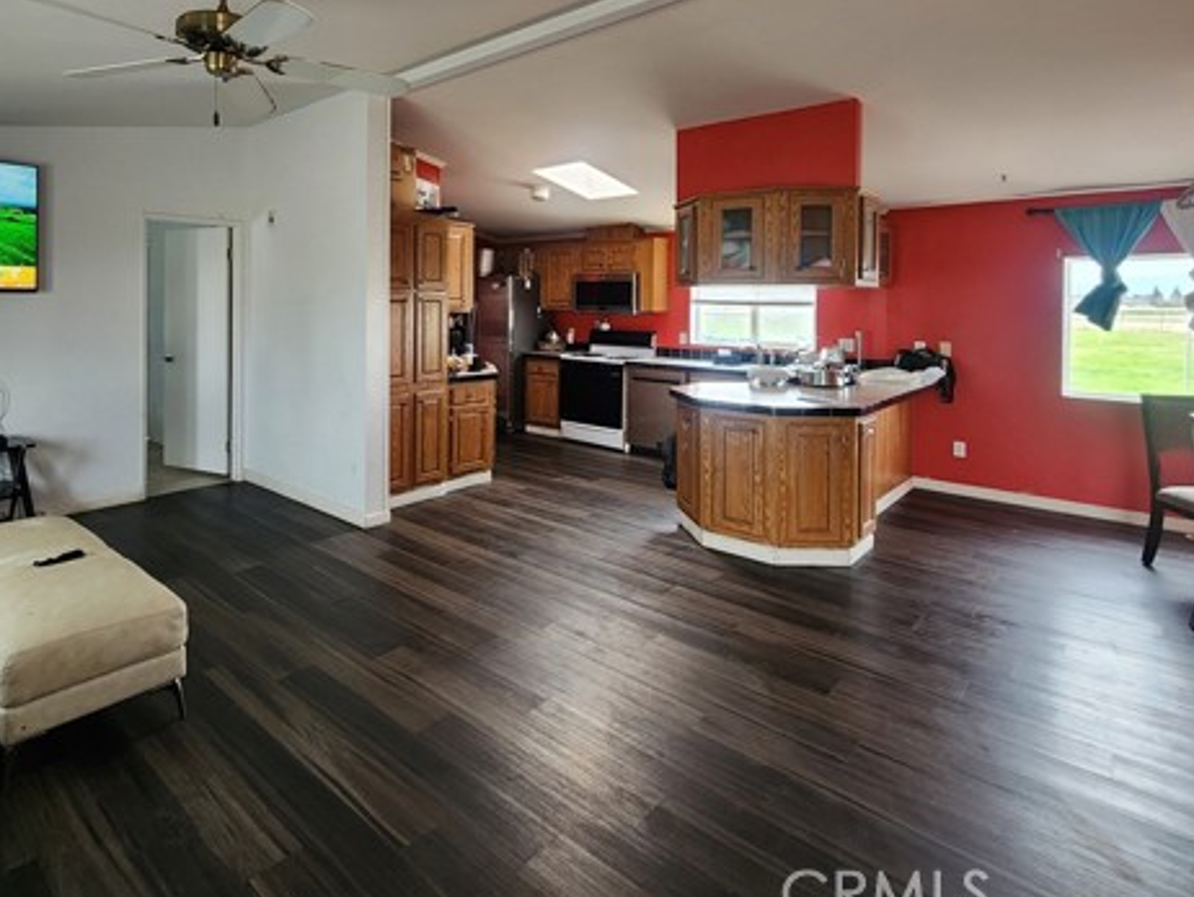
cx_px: 434
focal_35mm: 18
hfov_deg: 85.7
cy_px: 310
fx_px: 621
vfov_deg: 69.9
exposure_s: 1/60
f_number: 2.2
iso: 250
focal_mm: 2.2
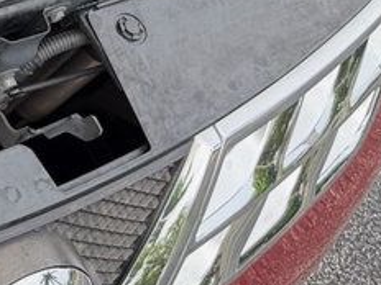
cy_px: -175
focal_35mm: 106
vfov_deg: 13.0
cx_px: -374
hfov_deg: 15.1
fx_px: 1167
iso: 100
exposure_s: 1/510
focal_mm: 6.76
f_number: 1.78
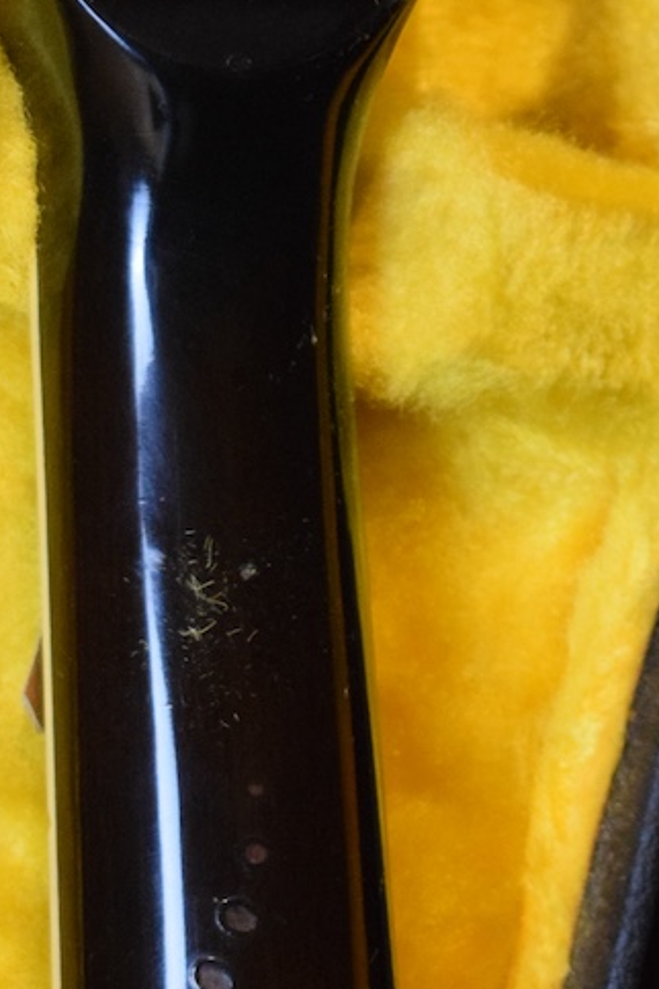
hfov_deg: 7.7
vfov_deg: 11.5
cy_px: -82
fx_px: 4860
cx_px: 147
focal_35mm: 177
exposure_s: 1/60
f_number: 4.8
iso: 3200
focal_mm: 38
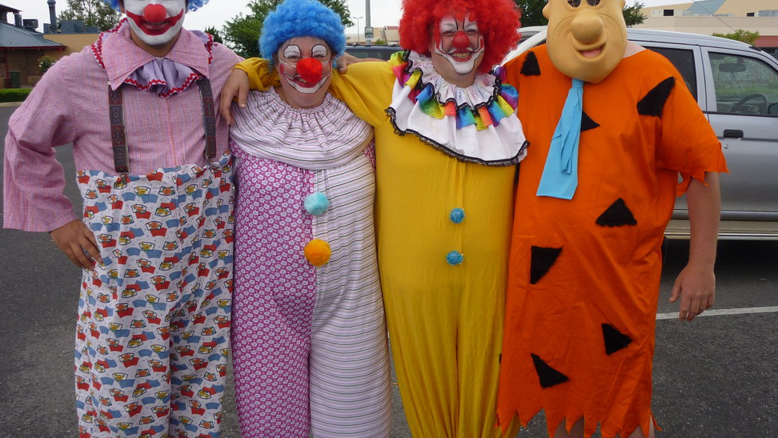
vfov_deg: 32.0
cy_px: 206
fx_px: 763
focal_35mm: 37
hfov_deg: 54.0
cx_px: 386
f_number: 2.8
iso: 80
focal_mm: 5.5
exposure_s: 1/160
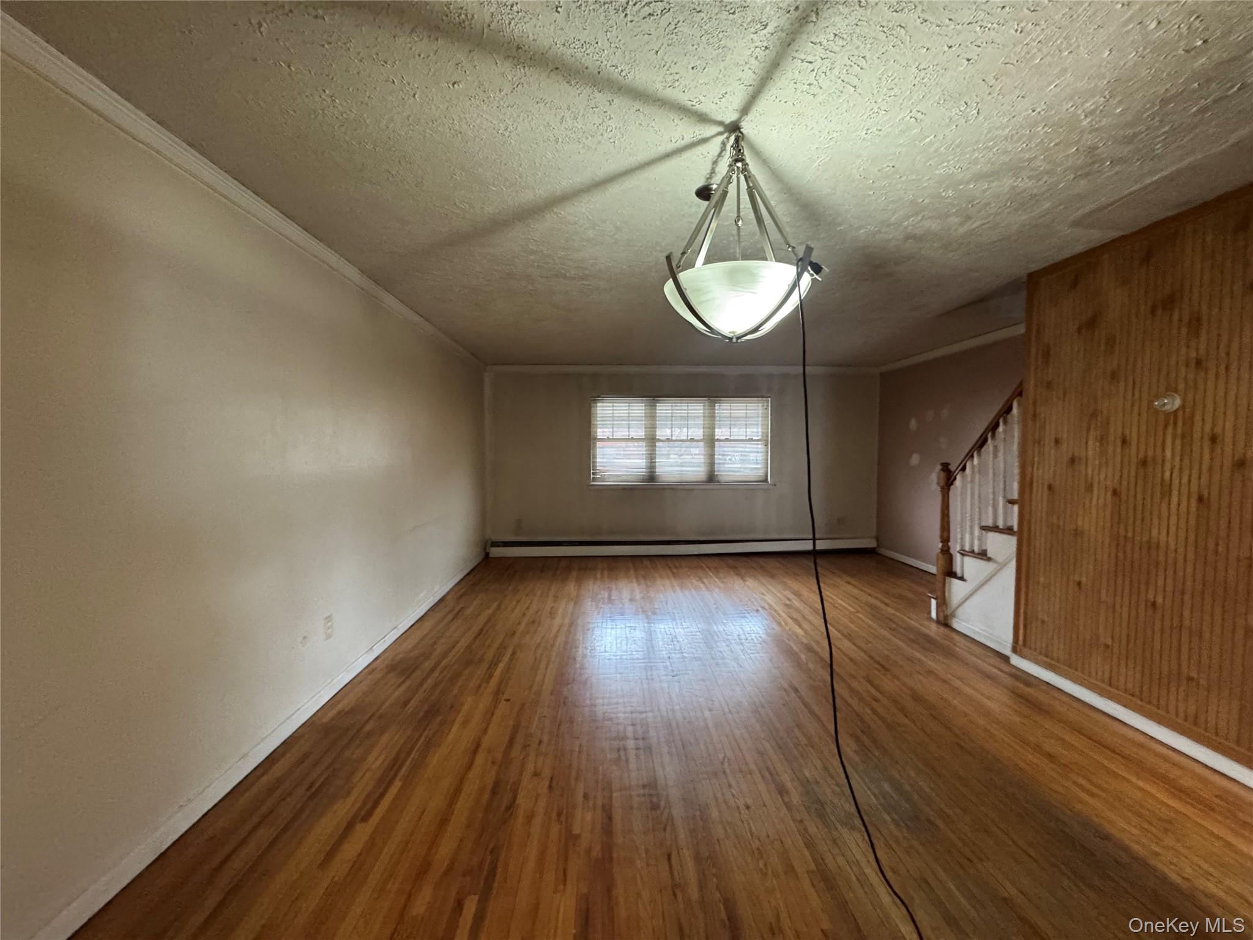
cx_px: 626
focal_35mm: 14
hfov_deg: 102.1
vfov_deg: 85.7
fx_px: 507
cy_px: 470
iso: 640
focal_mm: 2.22
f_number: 2.2
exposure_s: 1/60
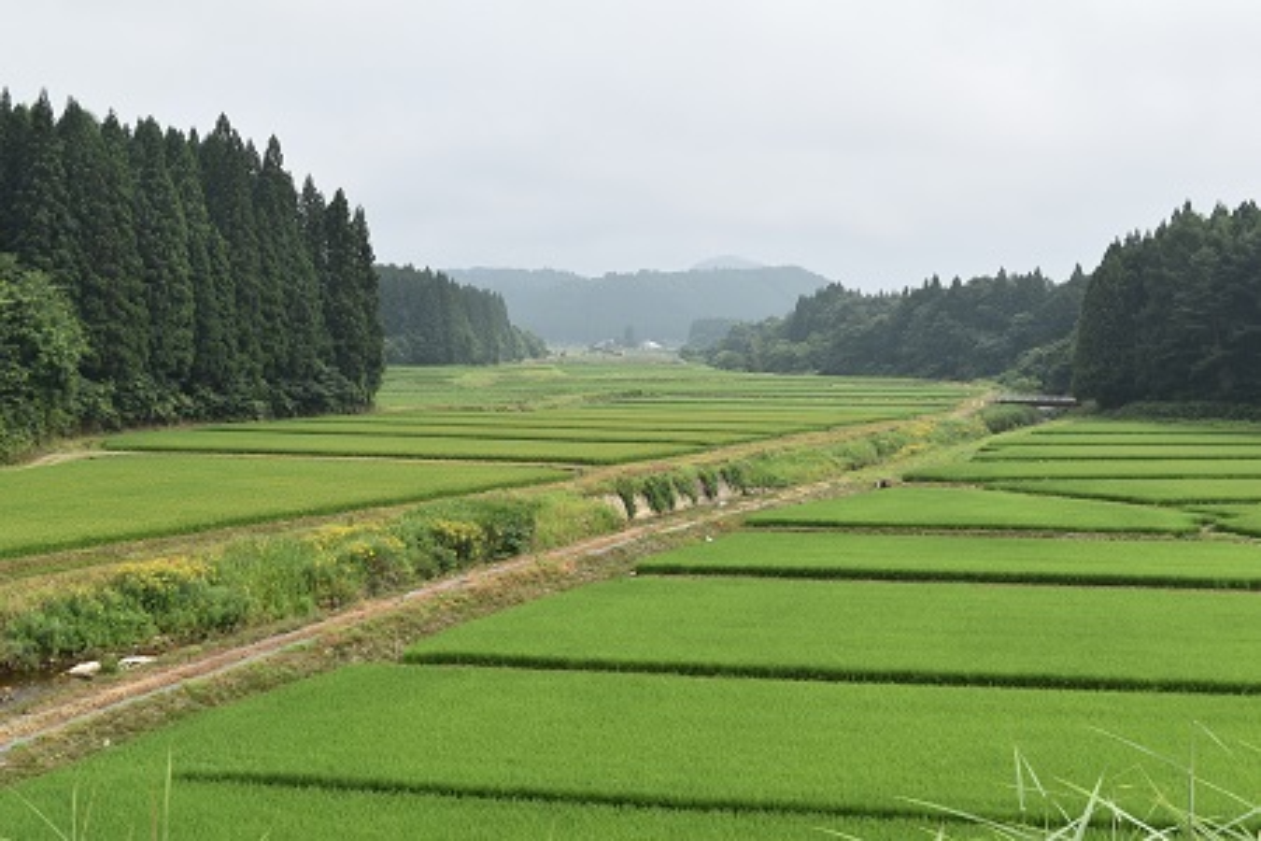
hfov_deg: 41.1
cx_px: 630
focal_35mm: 48
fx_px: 1681
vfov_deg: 28.1
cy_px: 420
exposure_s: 1/500
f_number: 8
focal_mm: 32
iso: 200
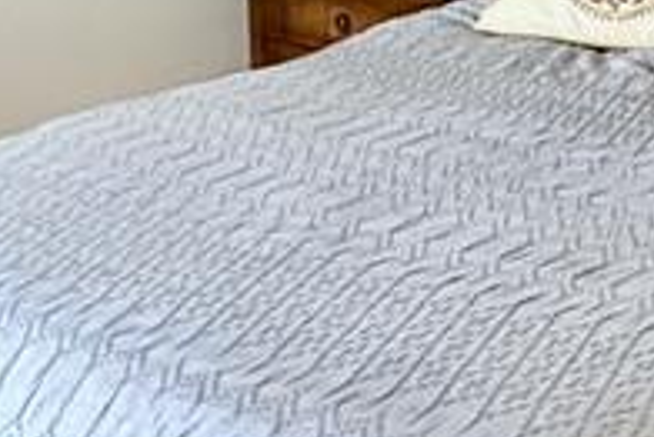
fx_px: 1945
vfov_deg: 12.8
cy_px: 153
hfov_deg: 18.8
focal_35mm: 107
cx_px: 554
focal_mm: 2.22
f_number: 2.2
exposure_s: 1/60
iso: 320
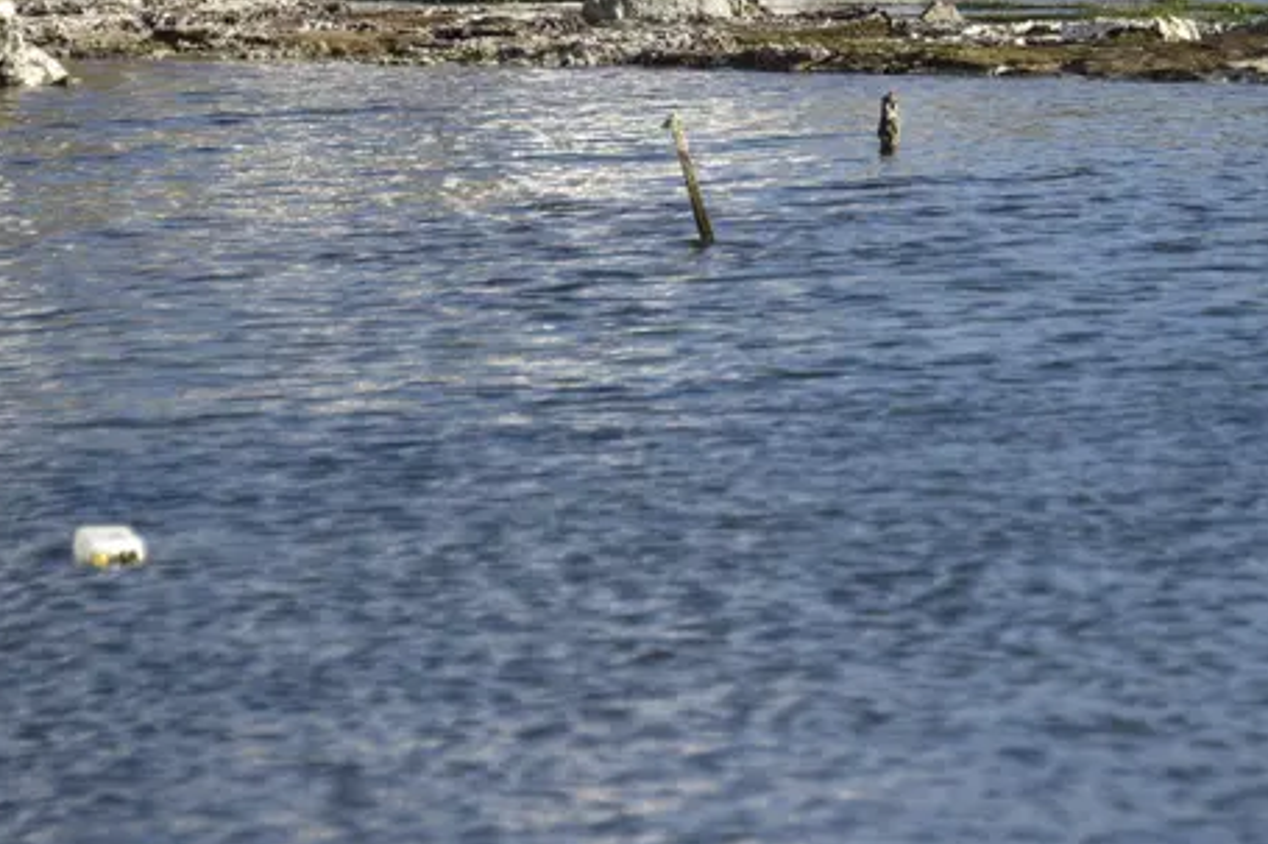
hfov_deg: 6.3
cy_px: 35
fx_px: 11583
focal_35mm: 329
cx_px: 1023
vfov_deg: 4.2
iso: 1250
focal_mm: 170
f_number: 5.6
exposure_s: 1/4000
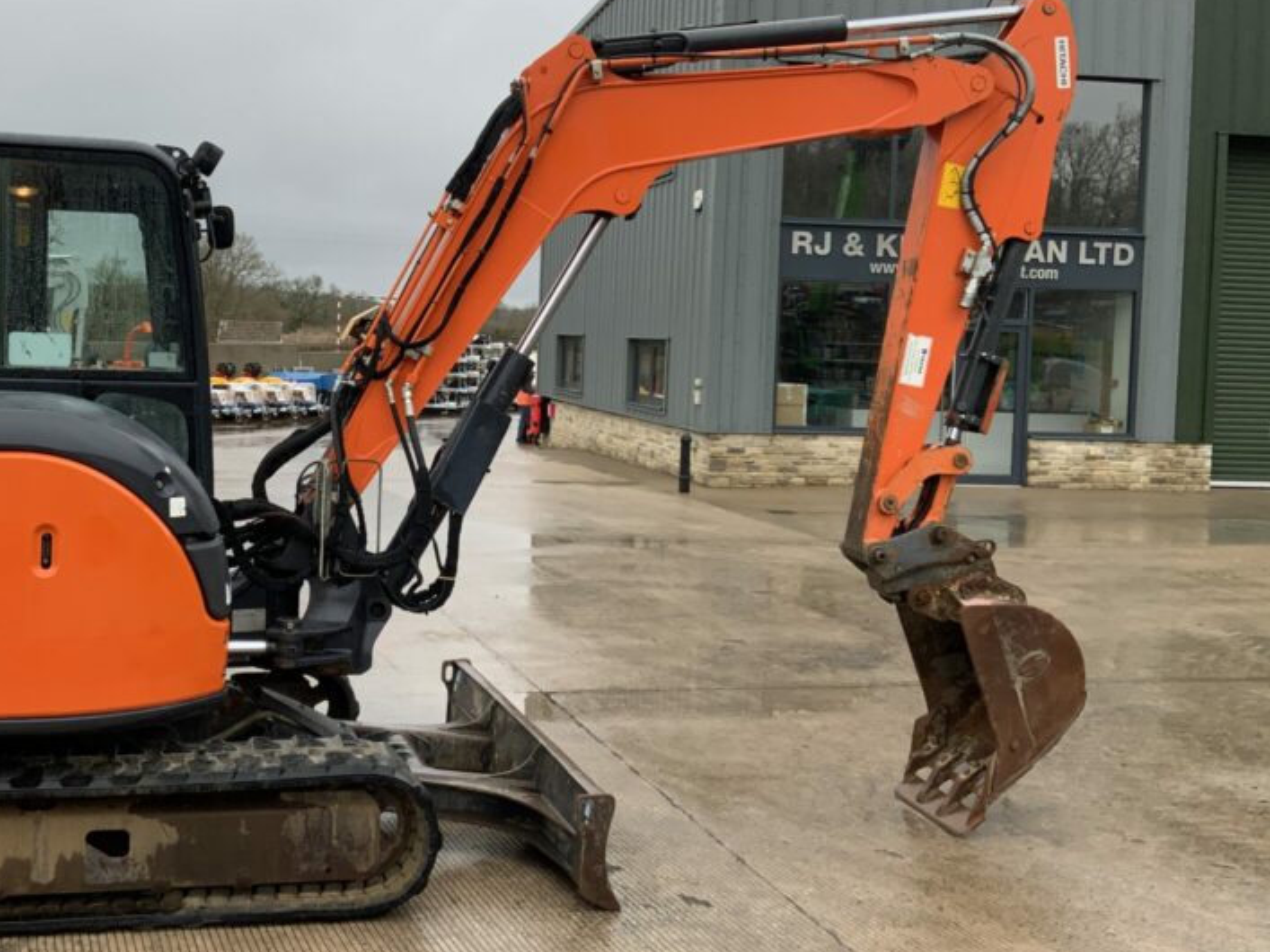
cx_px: 424
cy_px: 390
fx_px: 1541
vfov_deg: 34.2
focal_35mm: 42
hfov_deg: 44.2
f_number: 1.8
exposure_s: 1/316
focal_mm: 3
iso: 16
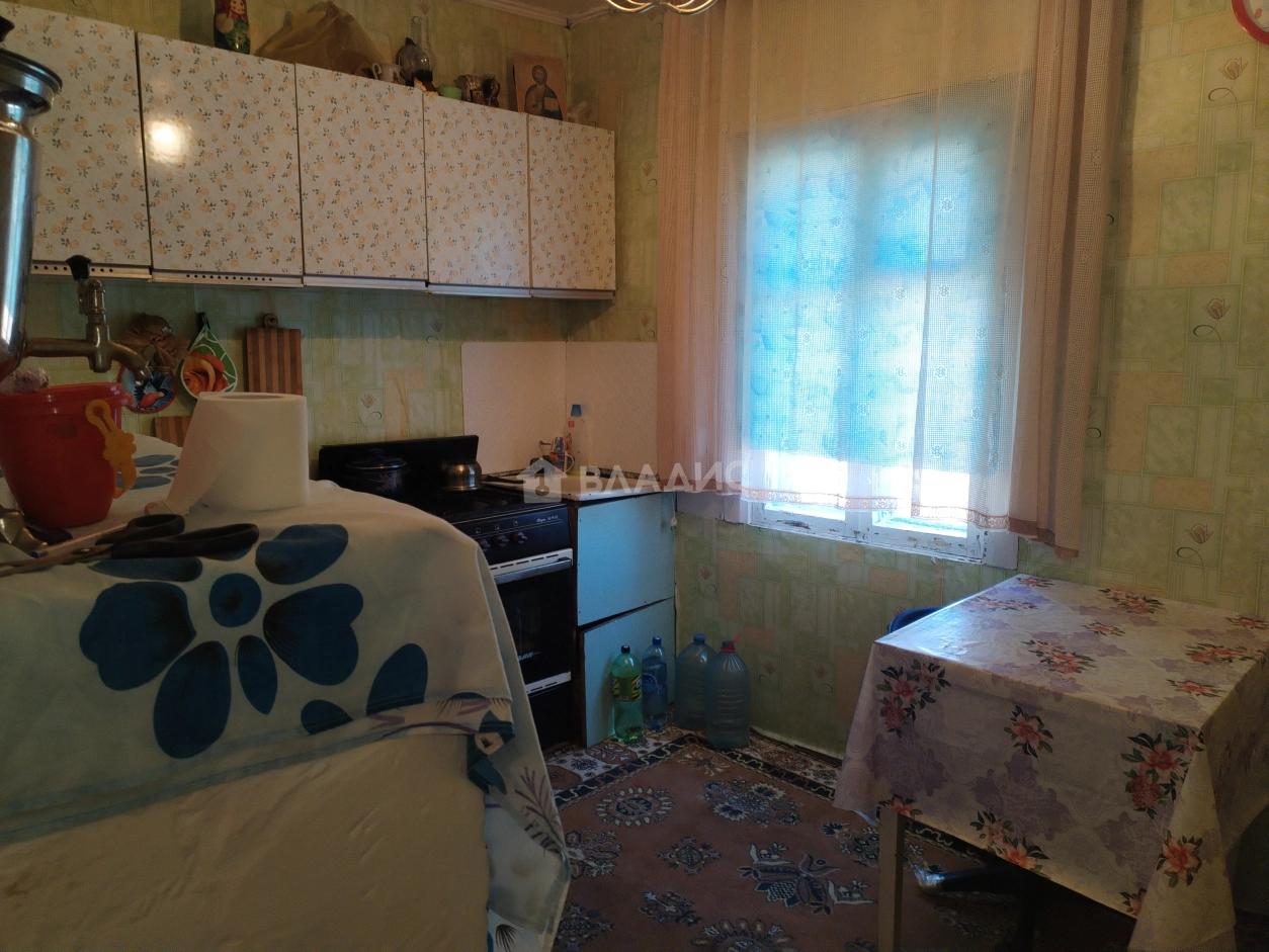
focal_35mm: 29
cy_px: 476
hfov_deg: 61.7
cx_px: 634
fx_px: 1063
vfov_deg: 48.2
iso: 324
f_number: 1.8
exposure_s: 1/50
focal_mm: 4.75
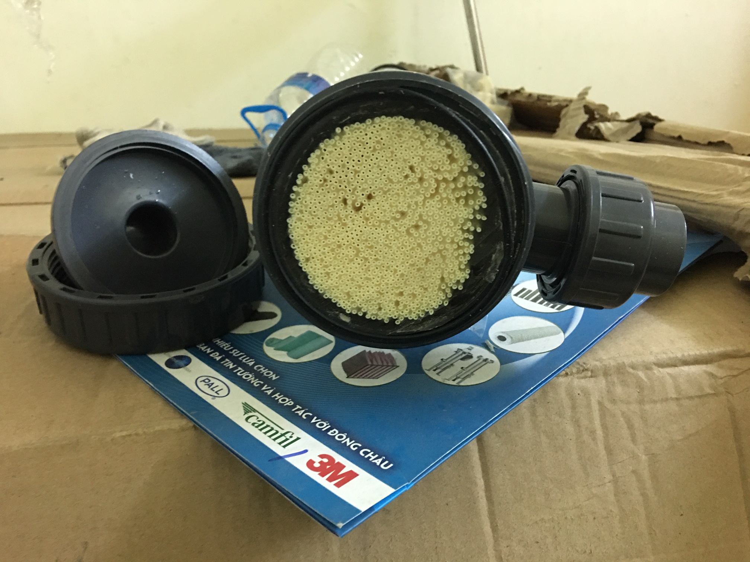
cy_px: 281
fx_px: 628
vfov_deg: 48.2
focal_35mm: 29
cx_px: 375
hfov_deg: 61.7
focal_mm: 4.15
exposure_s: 1/8
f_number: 2.2
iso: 125
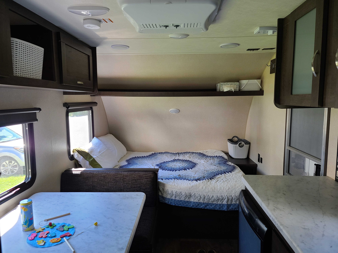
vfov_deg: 54.9
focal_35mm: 25
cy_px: 126
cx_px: 169
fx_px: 244
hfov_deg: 69.4
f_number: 1.8
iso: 64
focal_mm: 7
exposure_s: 1/59
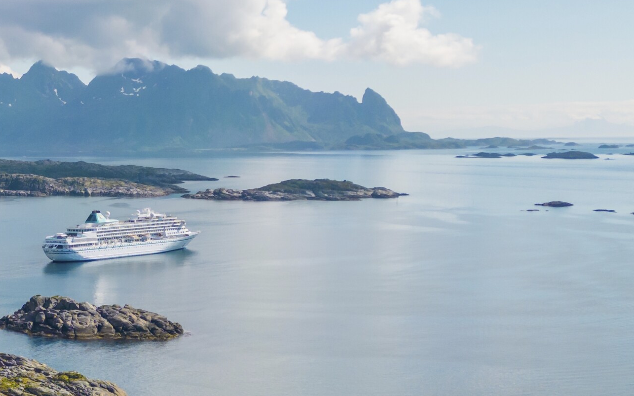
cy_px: 312
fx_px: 1313
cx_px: -77
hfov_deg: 25.1
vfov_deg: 17.0
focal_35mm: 76
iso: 120
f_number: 1.7
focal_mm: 6.72
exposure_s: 1/3200
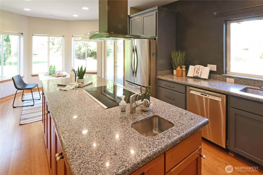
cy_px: 88
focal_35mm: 18
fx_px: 131
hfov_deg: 90.0
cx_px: 132
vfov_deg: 67.4
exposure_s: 1/1.3
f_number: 13
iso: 125
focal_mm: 12
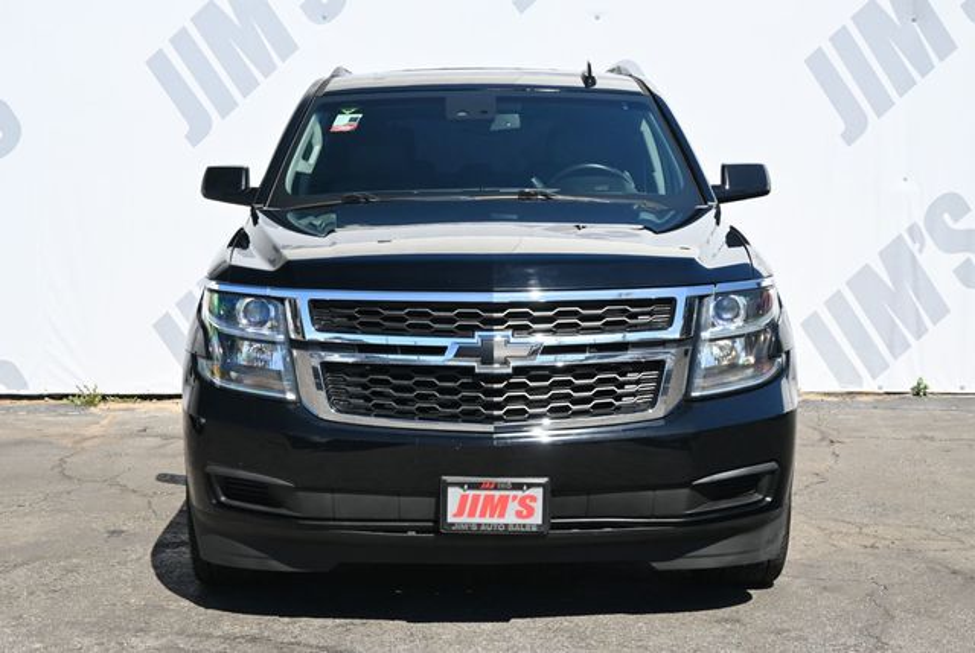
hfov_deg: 31.1
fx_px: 1750
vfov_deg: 21.2
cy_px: 326
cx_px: 488
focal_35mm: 64
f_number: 6
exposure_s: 1/250
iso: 140
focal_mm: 43
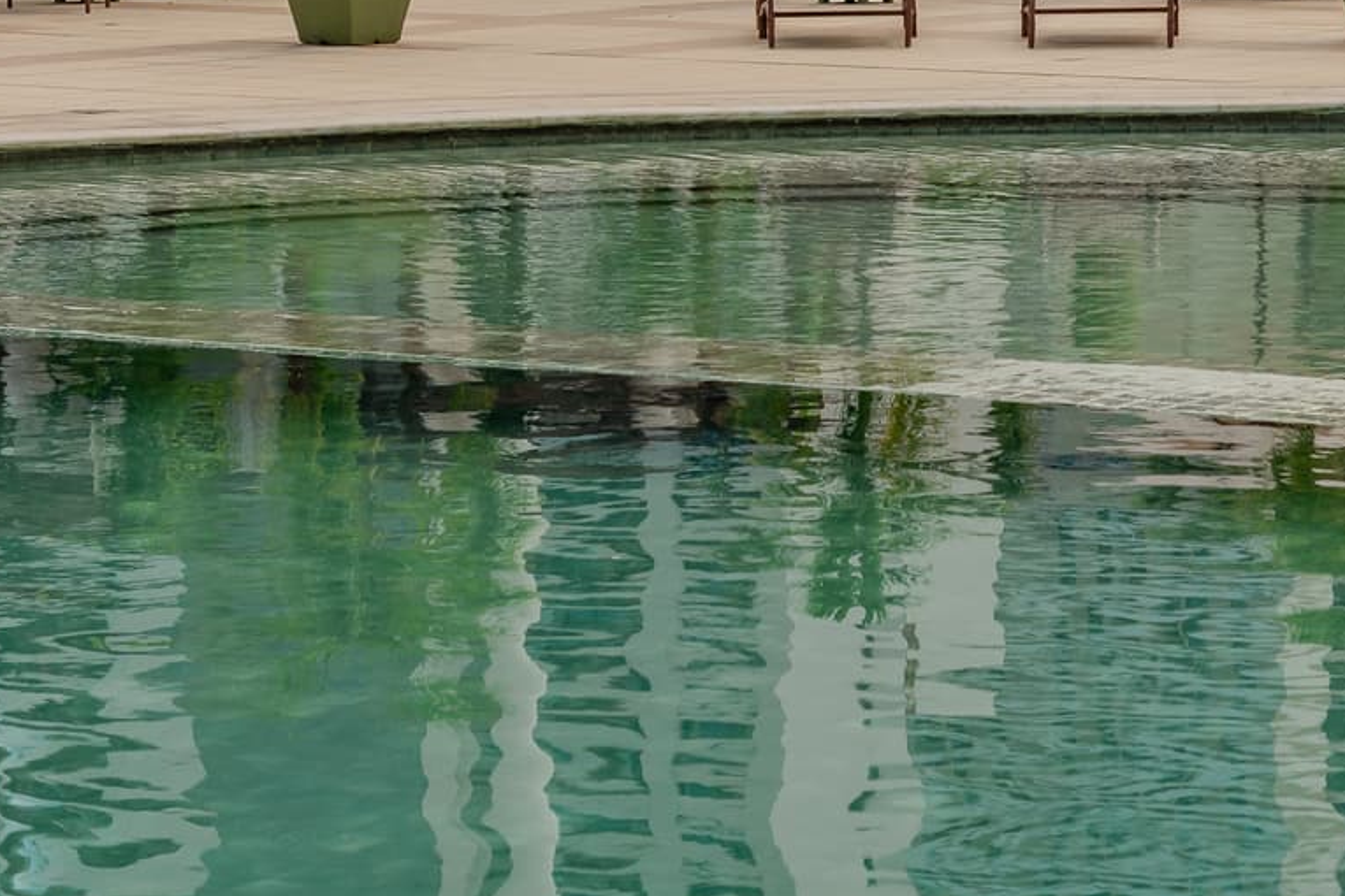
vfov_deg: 10.0
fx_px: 5081
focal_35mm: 136
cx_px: 1231
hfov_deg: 14.9
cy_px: -20
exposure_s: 1/1000
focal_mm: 52
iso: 200
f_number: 6.3
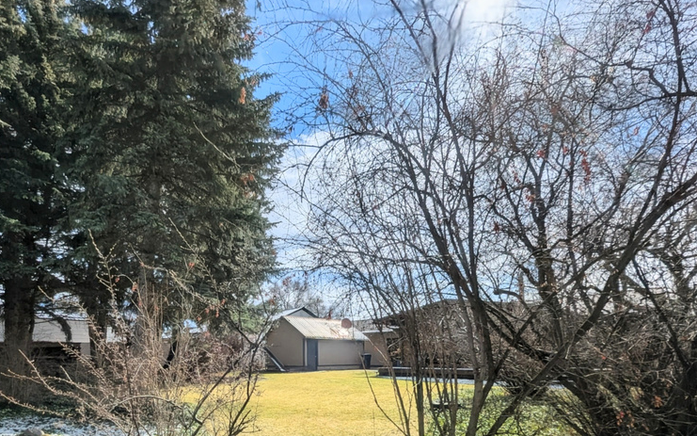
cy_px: 311
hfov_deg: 87.3
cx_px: 293
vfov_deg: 59.8
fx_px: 361
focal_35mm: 19
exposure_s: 1/5128
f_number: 2.2
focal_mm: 1.95
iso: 41
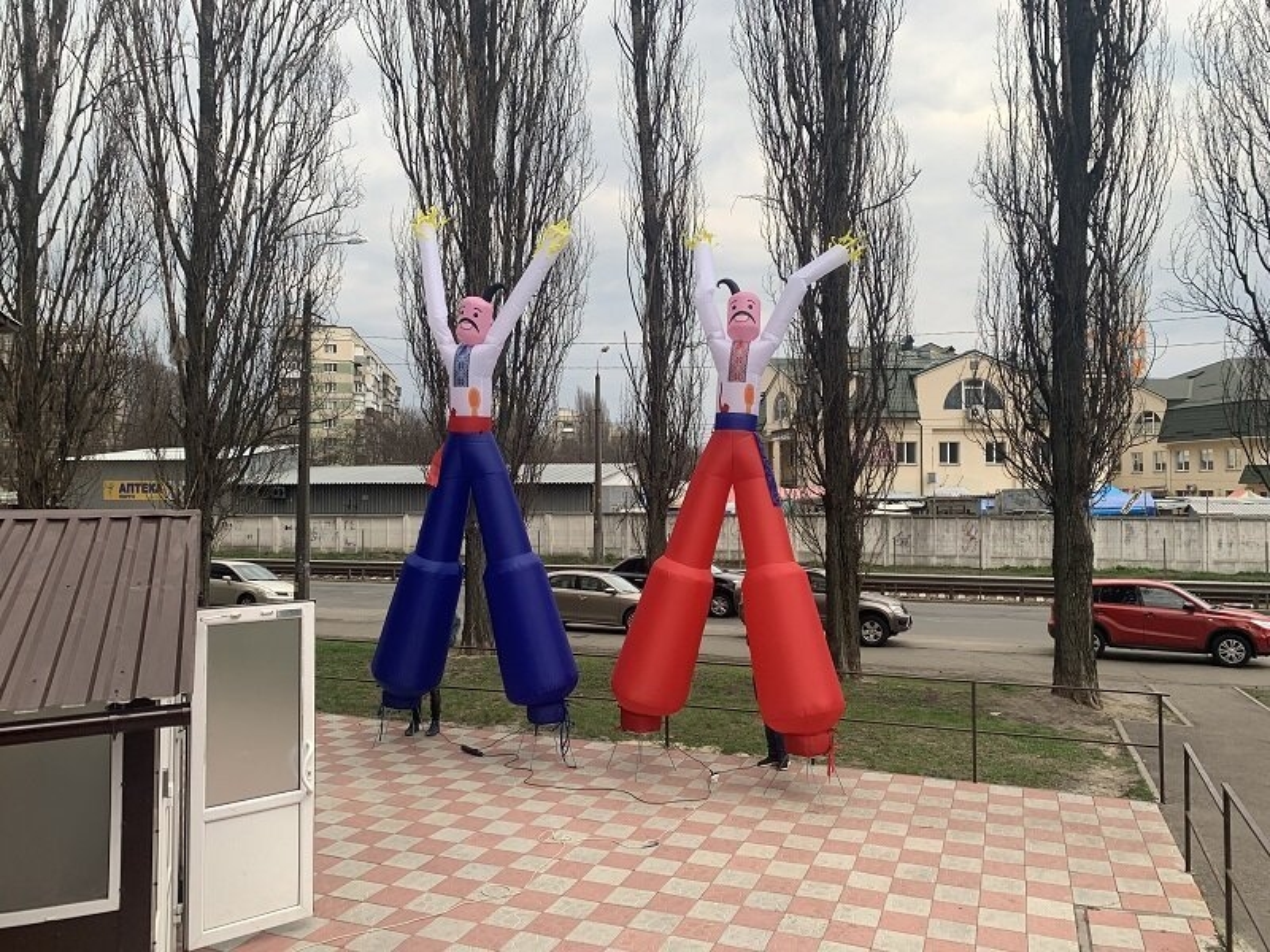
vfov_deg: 53.1
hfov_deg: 67.3
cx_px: 635
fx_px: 954
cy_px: 476
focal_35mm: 26
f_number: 1.8
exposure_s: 1/216
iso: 25
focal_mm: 4.25
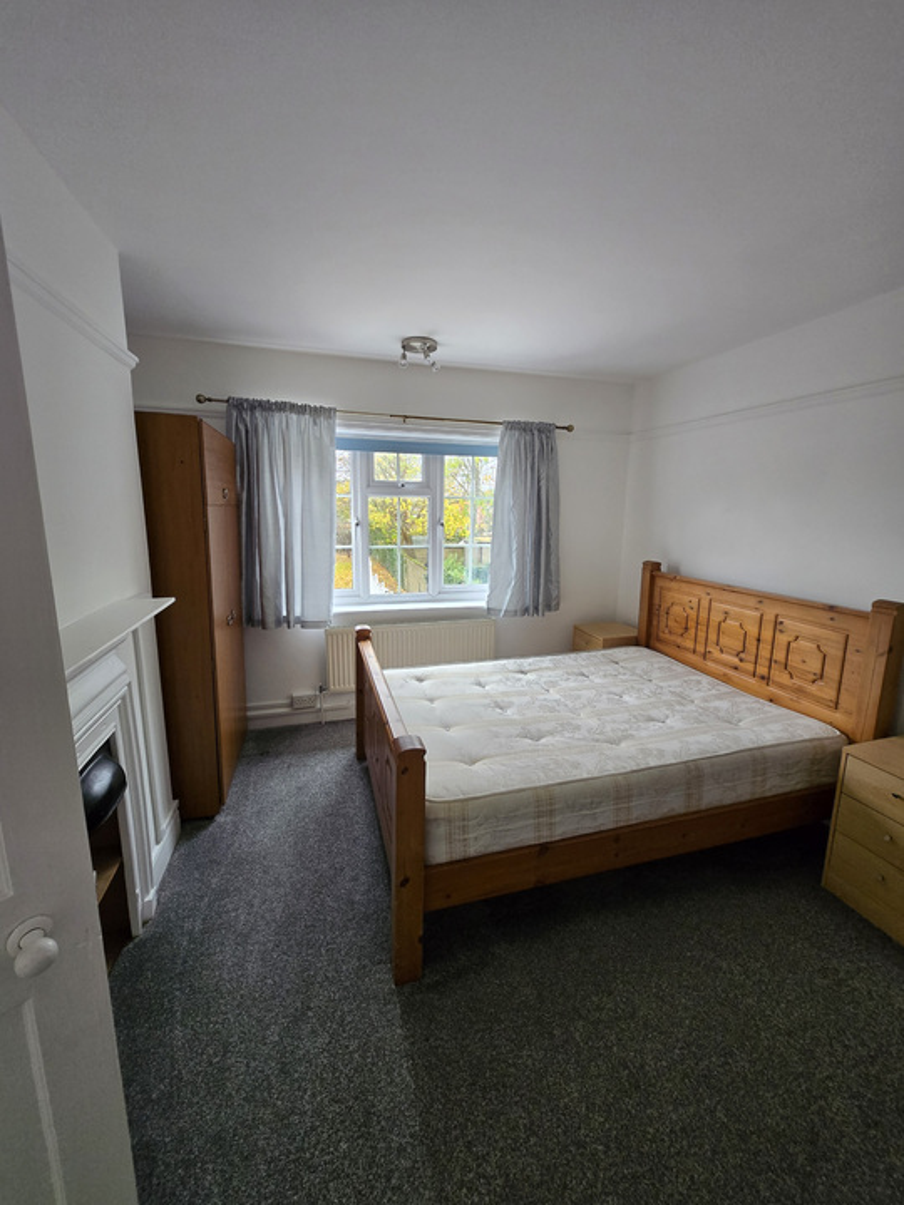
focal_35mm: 13
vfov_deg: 106.2
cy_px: 602
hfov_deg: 89.9
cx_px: 452
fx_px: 453
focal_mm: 1.7
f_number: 2.2
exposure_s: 1/50
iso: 160
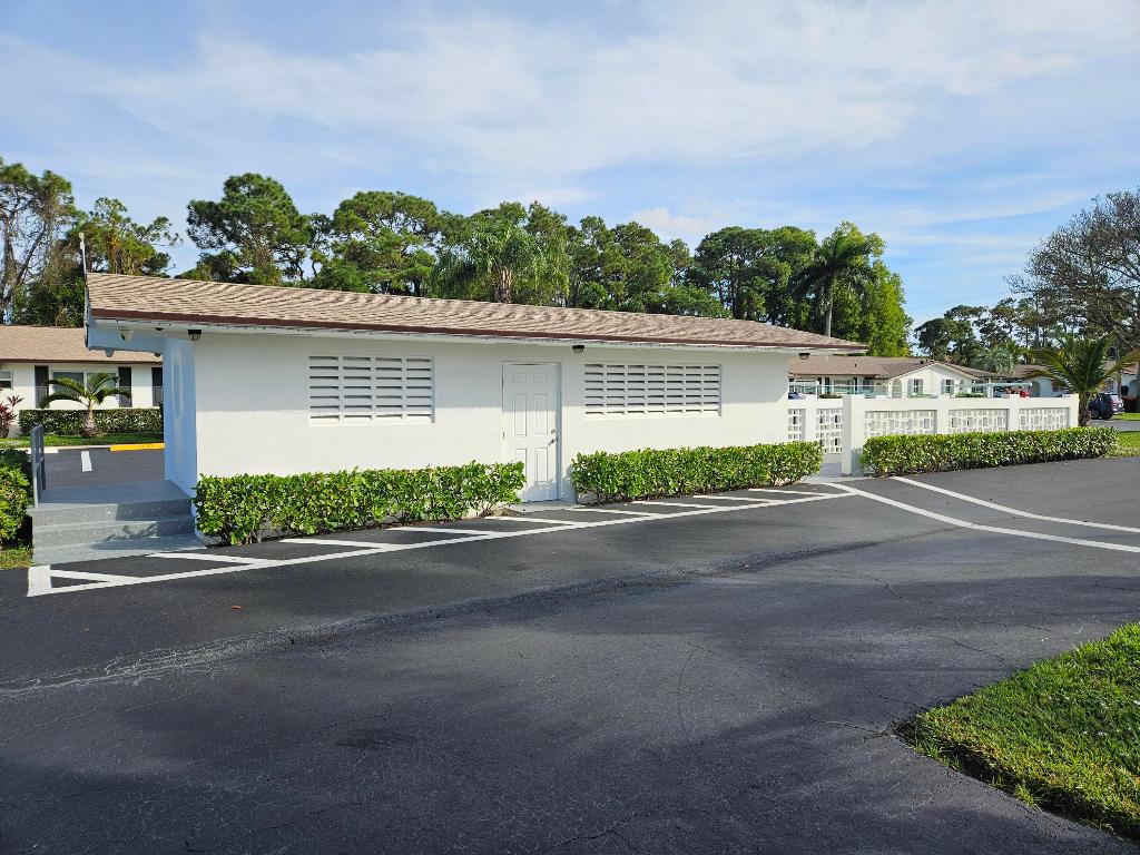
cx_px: 570
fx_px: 757
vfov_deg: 58.9
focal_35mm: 23
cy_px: 428
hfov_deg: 73.9
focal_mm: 5.4
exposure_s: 1/1804
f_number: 1.8
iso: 25
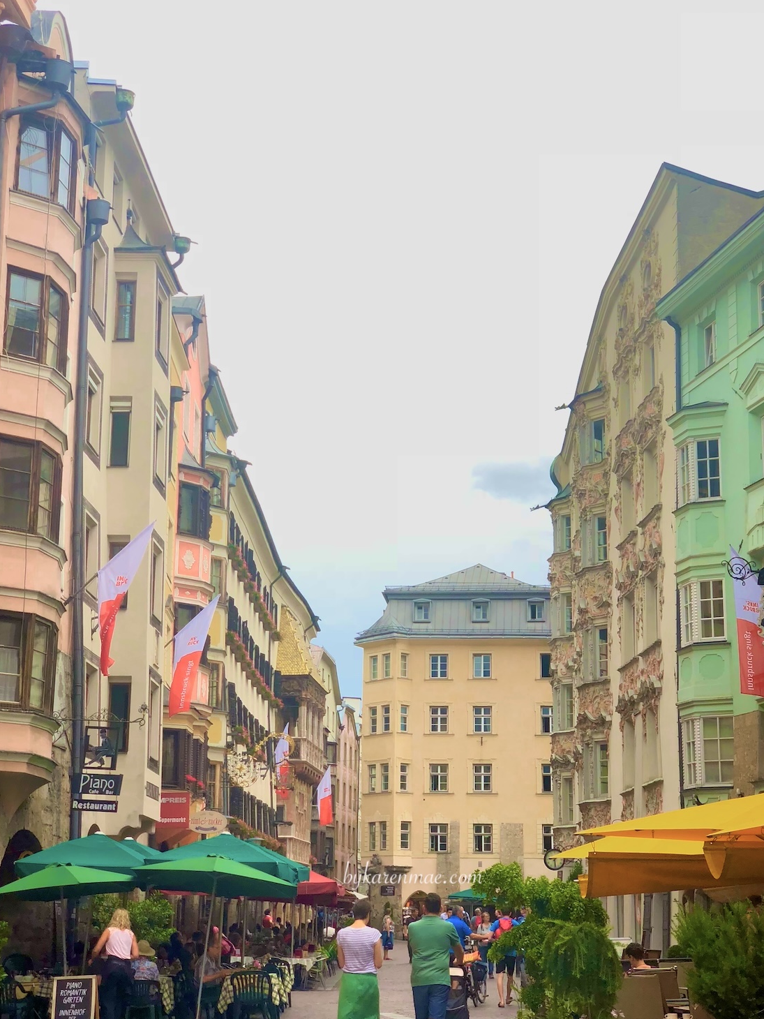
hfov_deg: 25.7
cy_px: 527
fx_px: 1677
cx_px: 404
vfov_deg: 33.8
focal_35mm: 57
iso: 16
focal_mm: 6
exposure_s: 1/540
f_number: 2.4
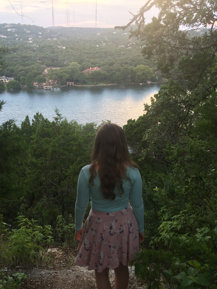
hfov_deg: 40.5
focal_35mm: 35
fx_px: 293
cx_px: 88
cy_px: 151
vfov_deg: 52.6
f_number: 2.2
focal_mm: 4.15
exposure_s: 1/120
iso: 50
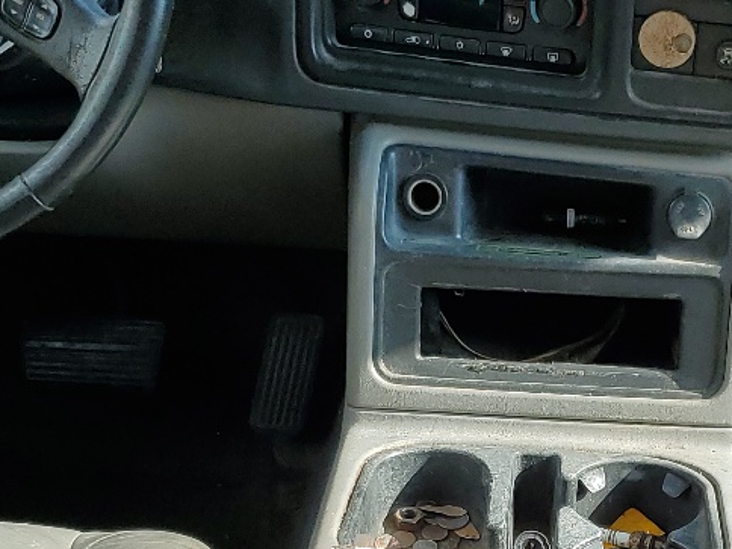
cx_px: 516
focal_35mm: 86
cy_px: 487
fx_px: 1819
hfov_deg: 22.6
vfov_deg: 16.9
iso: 50
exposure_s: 1/667
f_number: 1.5
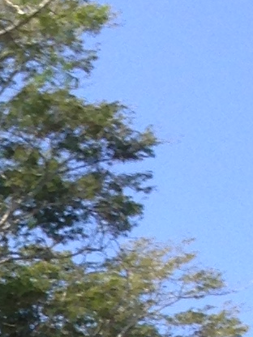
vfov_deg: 6.9
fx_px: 2524
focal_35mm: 259
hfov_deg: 5.3
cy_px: 979
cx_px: -616
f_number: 2.4
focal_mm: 4.12
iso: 50
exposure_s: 1/630
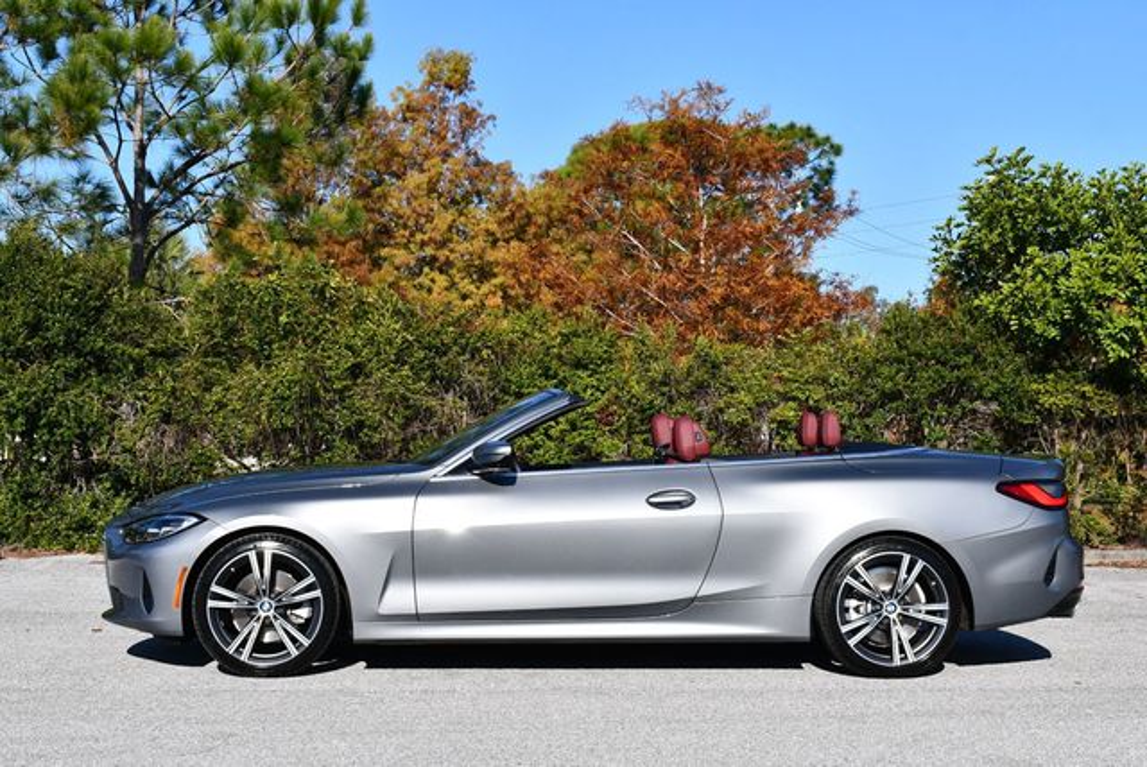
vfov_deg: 21.3
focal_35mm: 64
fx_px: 2041
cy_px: 384
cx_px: 574
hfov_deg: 31.4
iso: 100
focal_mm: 32
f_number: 9
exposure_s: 1/320
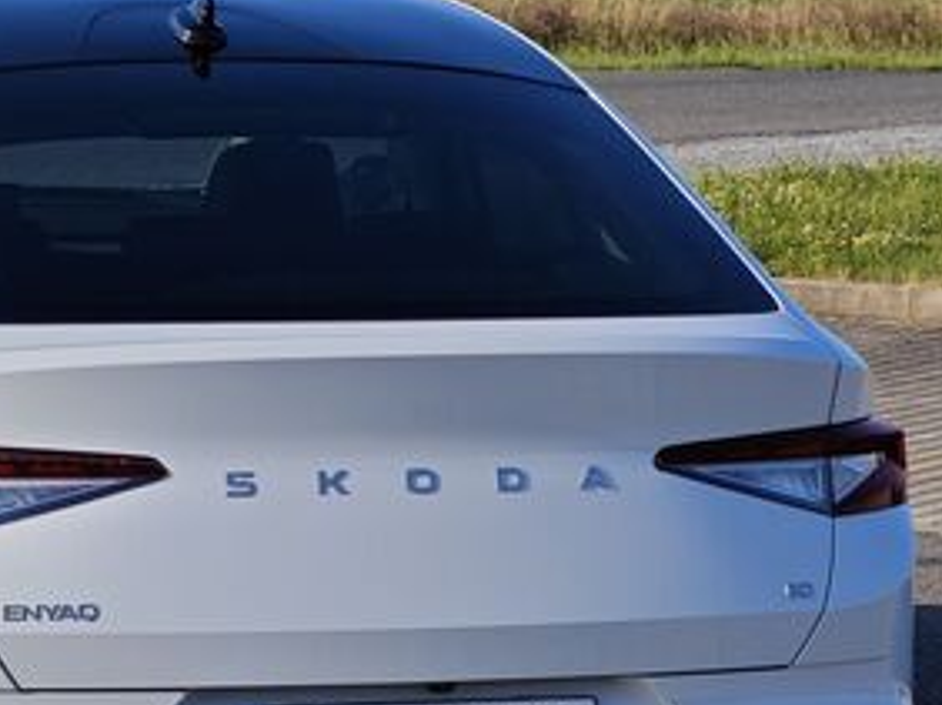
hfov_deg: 10.0
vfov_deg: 7.6
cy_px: 518
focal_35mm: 196
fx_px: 5329
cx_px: -40
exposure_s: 1/3826
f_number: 1.8
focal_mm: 12.28
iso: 50
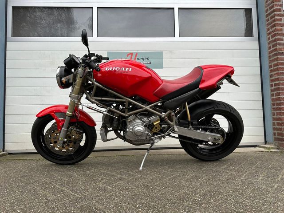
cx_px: 142
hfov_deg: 71.6
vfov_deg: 56.8
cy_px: 106
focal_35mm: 24
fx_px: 197
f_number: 1.78
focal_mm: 6.86
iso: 80
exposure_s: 1/448
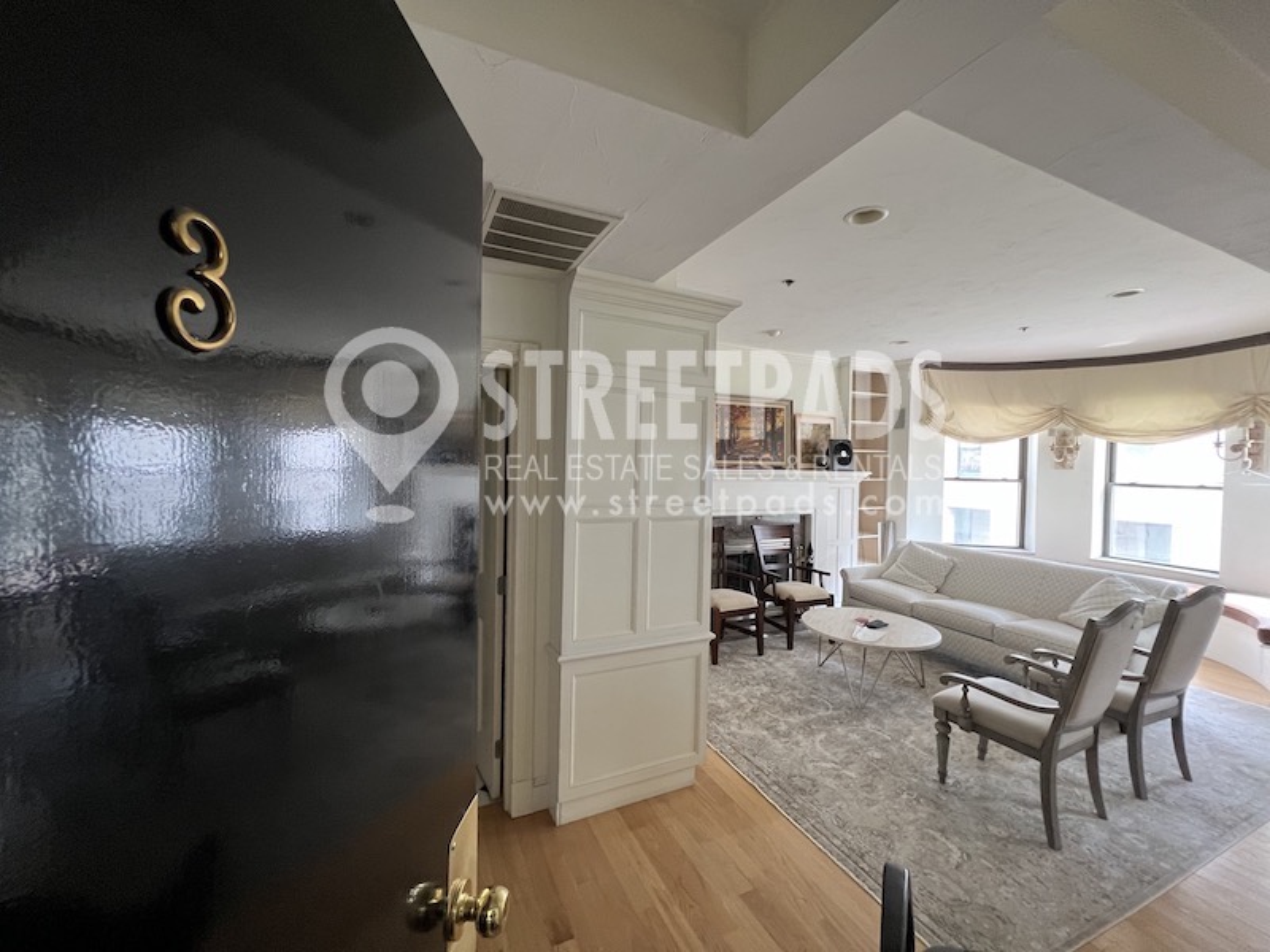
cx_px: 635
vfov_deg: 89.9
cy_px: 476
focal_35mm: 13
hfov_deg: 106.2
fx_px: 477
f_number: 1.8
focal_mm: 1.57
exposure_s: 1/63
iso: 250
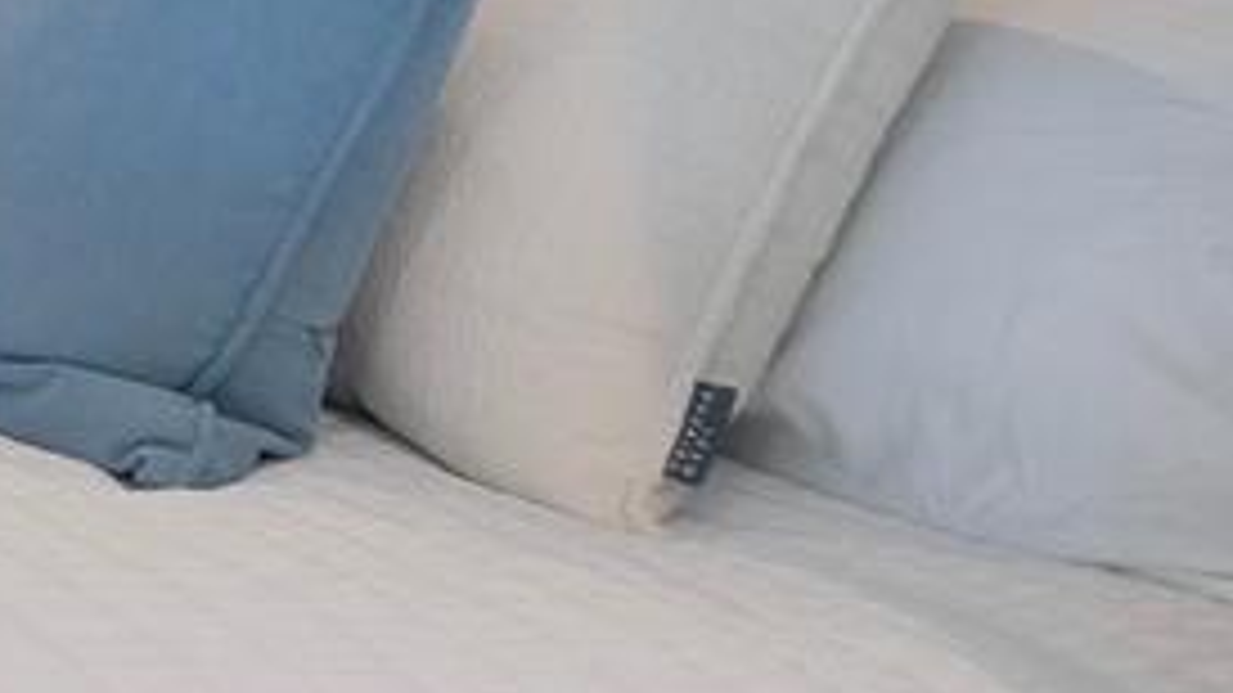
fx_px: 2877
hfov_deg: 15.3
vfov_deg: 13.0
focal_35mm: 88
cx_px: -1642
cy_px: -331
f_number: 8
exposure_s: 1/1.67
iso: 200
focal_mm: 16
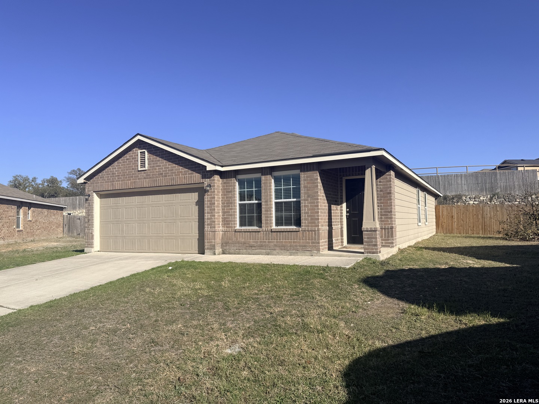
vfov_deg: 56.8
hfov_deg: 71.6
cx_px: 270
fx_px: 374
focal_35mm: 24
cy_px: 202
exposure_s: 1/6173
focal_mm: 6.76
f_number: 1.78
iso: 80
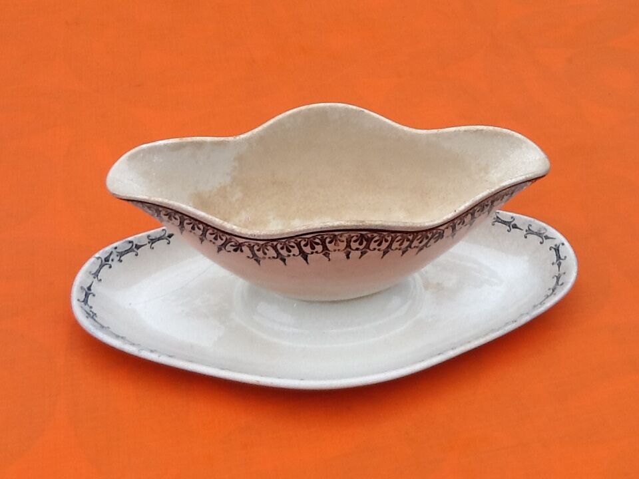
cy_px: 240
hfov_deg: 42.9
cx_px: 320
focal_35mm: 44
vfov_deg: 32.9
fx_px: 812
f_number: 2.4
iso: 40
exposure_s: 1/161
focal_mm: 2.03
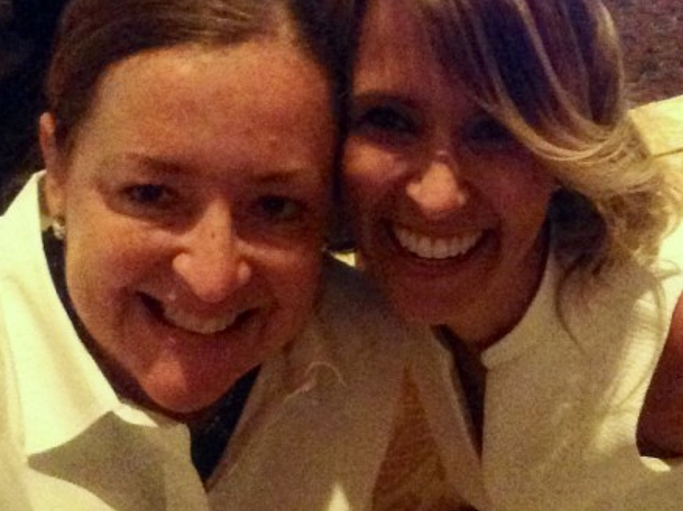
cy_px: 237
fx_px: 947
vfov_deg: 30.2
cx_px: 395
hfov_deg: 39.6
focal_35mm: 48
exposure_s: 1/15
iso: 1000
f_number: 2.4
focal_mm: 2.18
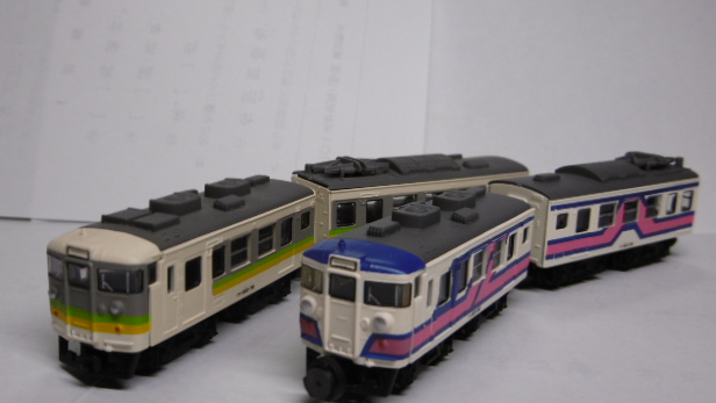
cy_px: 232
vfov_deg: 27.7
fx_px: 817
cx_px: 360
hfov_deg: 47.3
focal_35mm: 43
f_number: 3.7
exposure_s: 1/100
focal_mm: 6.8
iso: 100
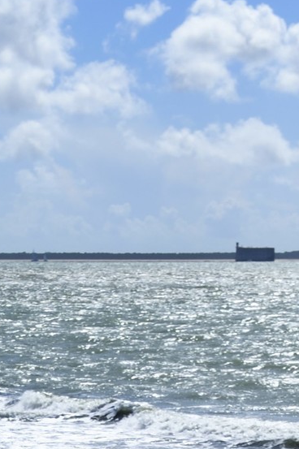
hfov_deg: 8.3
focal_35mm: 165
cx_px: 92
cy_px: 808
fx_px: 2058
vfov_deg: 11.5
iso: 200
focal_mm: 38
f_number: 11
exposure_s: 1/500
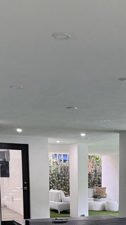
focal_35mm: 61
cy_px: 228
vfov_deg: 31.6
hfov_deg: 19.3
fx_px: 362
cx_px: 115
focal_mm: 6.76
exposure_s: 1/101
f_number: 1.78
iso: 200
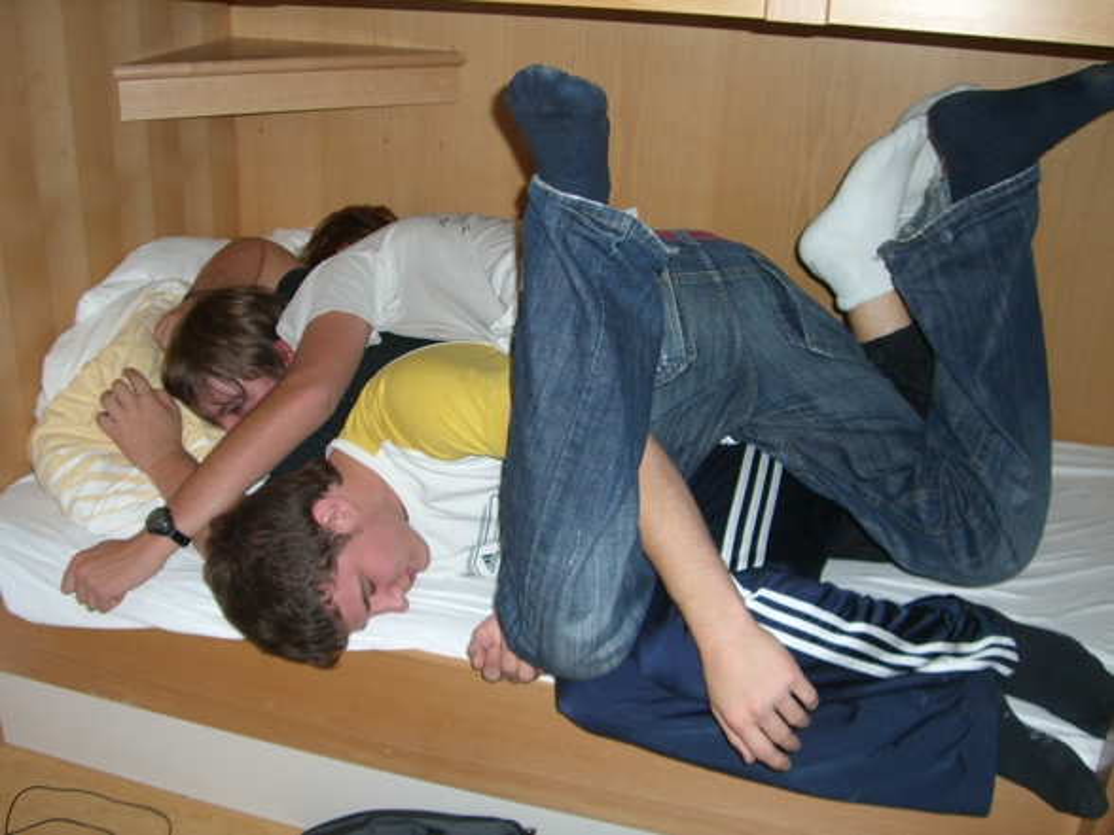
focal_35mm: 38
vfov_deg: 37.7
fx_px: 1223
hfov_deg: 49.0
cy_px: 418
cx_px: 557
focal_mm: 6.2
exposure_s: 1/60
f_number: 2.7
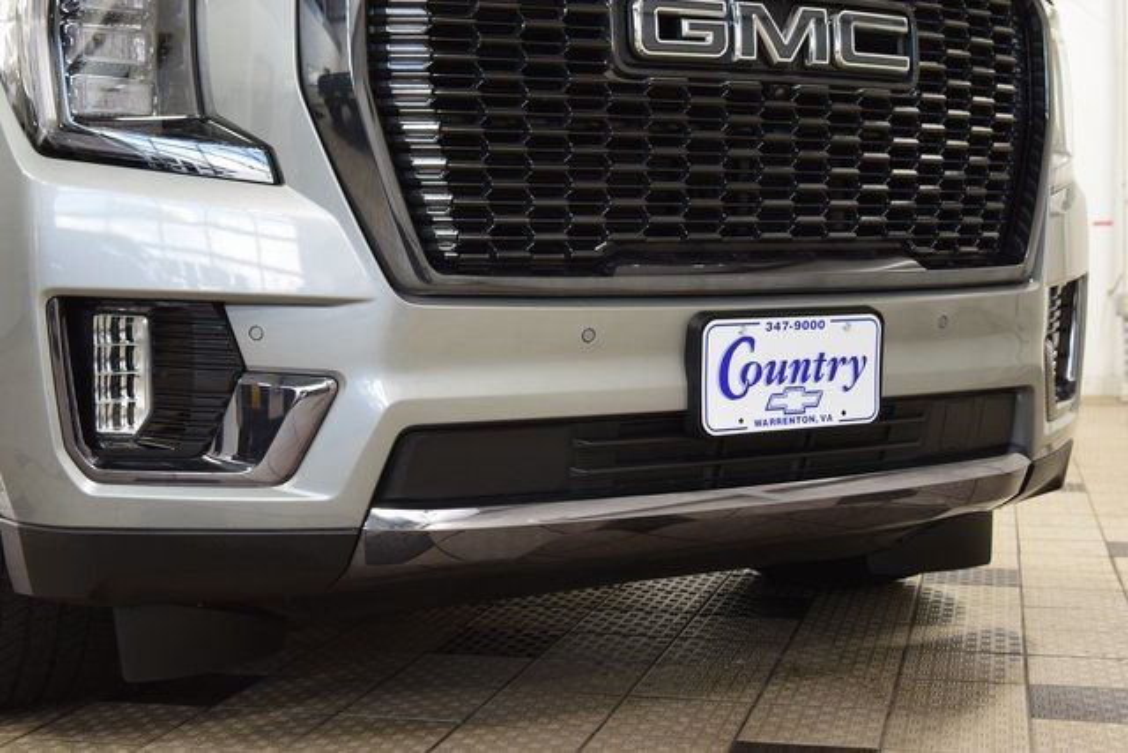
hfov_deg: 37.8
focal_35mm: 52
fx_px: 1645
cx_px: 564
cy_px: 376
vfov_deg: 25.8
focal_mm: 35
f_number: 5
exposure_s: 1/60
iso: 1600
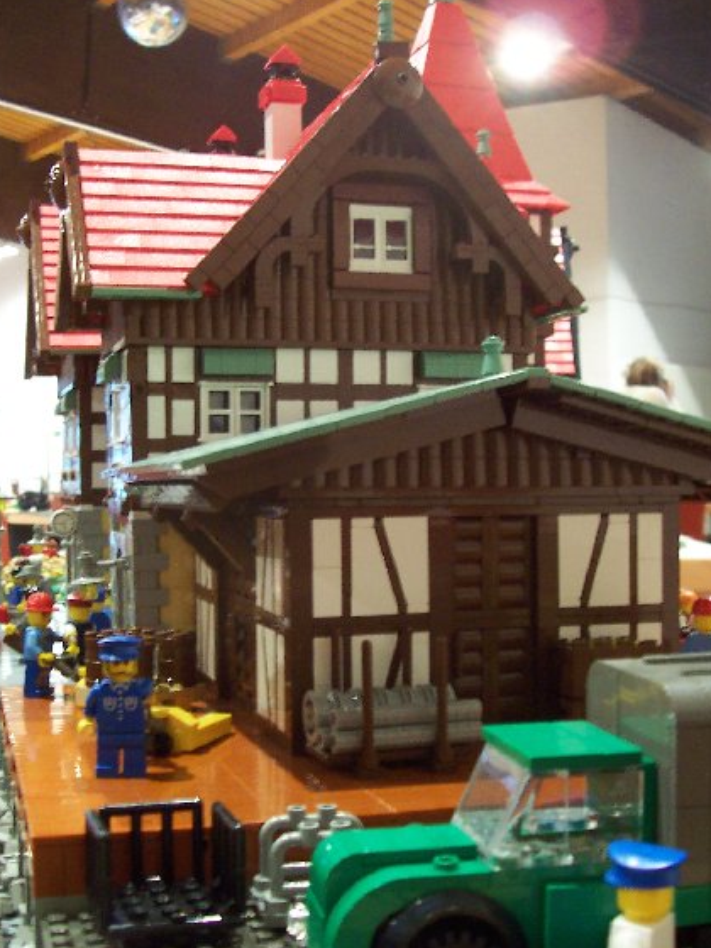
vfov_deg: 40.4
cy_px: 497
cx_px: 304
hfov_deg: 30.8
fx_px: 1287
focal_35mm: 47
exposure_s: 1/8
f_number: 2.8
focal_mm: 5.6
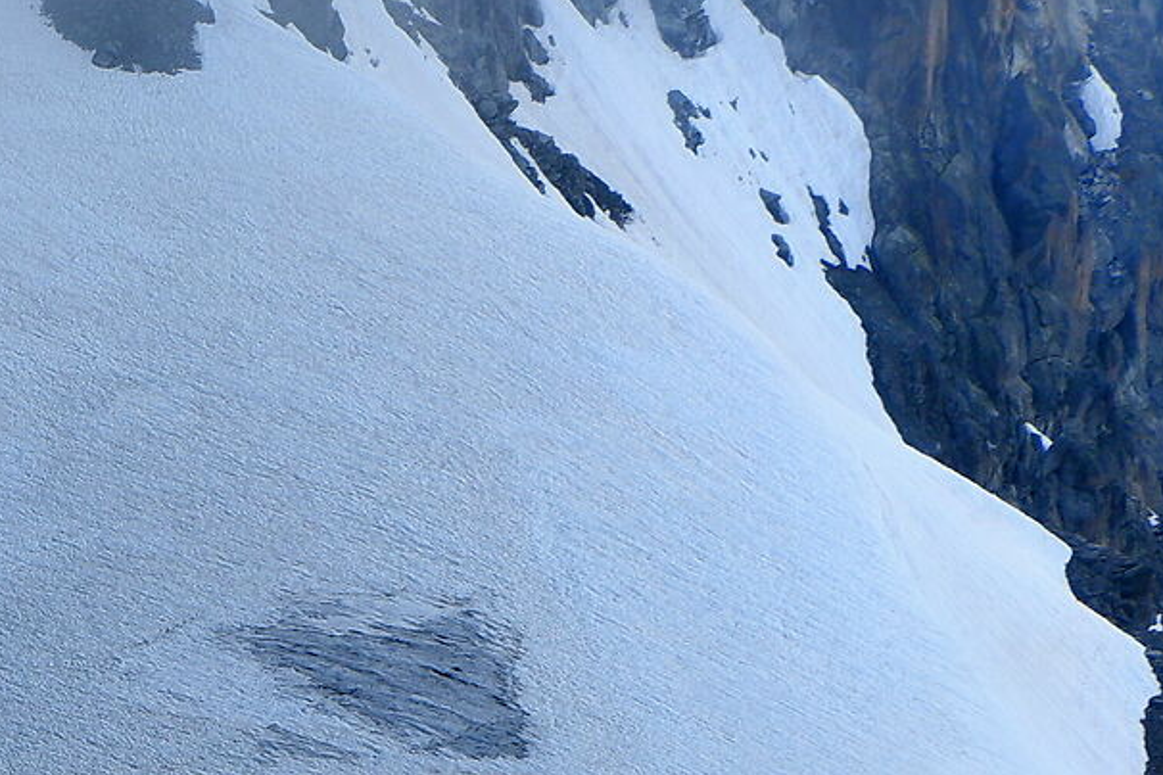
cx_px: -349
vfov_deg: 7.0
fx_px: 6138
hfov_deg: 10.6
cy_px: 1437
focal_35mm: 190
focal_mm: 32.5
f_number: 7.1
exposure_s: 1/550
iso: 200
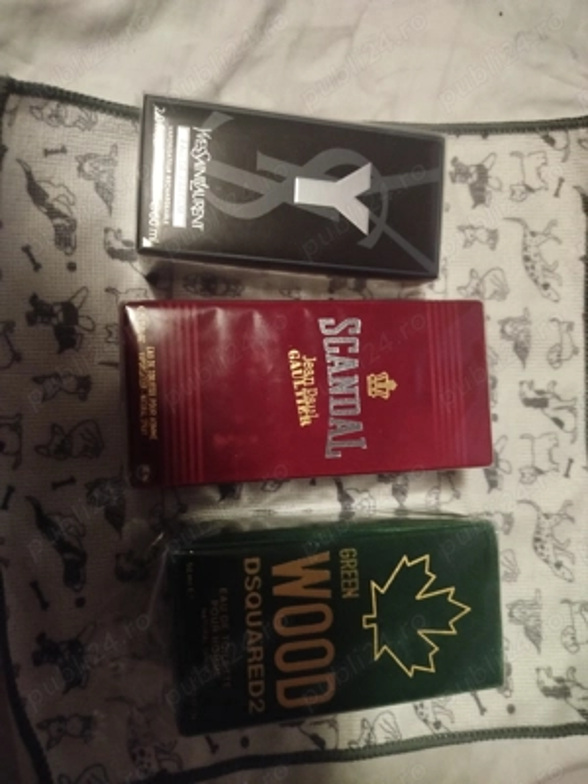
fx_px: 544
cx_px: 294
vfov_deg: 71.6
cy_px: 392
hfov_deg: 56.8
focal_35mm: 24
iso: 1000
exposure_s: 1/17
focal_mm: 5.31
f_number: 1.7
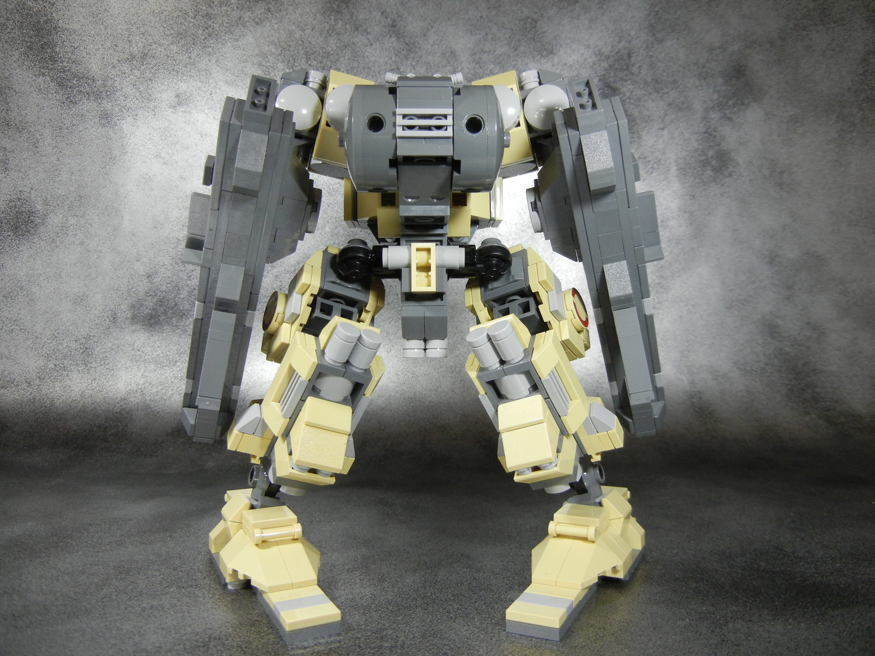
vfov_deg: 46.8
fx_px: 758
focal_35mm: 30
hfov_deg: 60.0
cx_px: 438
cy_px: 328
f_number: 3.5
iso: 400
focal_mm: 5.4
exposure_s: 1/62.6
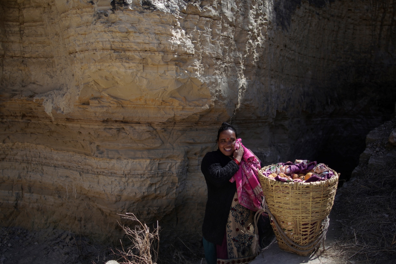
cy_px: 132
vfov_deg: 36.9
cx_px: 198
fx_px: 396
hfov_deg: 53.1
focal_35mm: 36
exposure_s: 1/1600
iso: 50
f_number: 1.4
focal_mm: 24
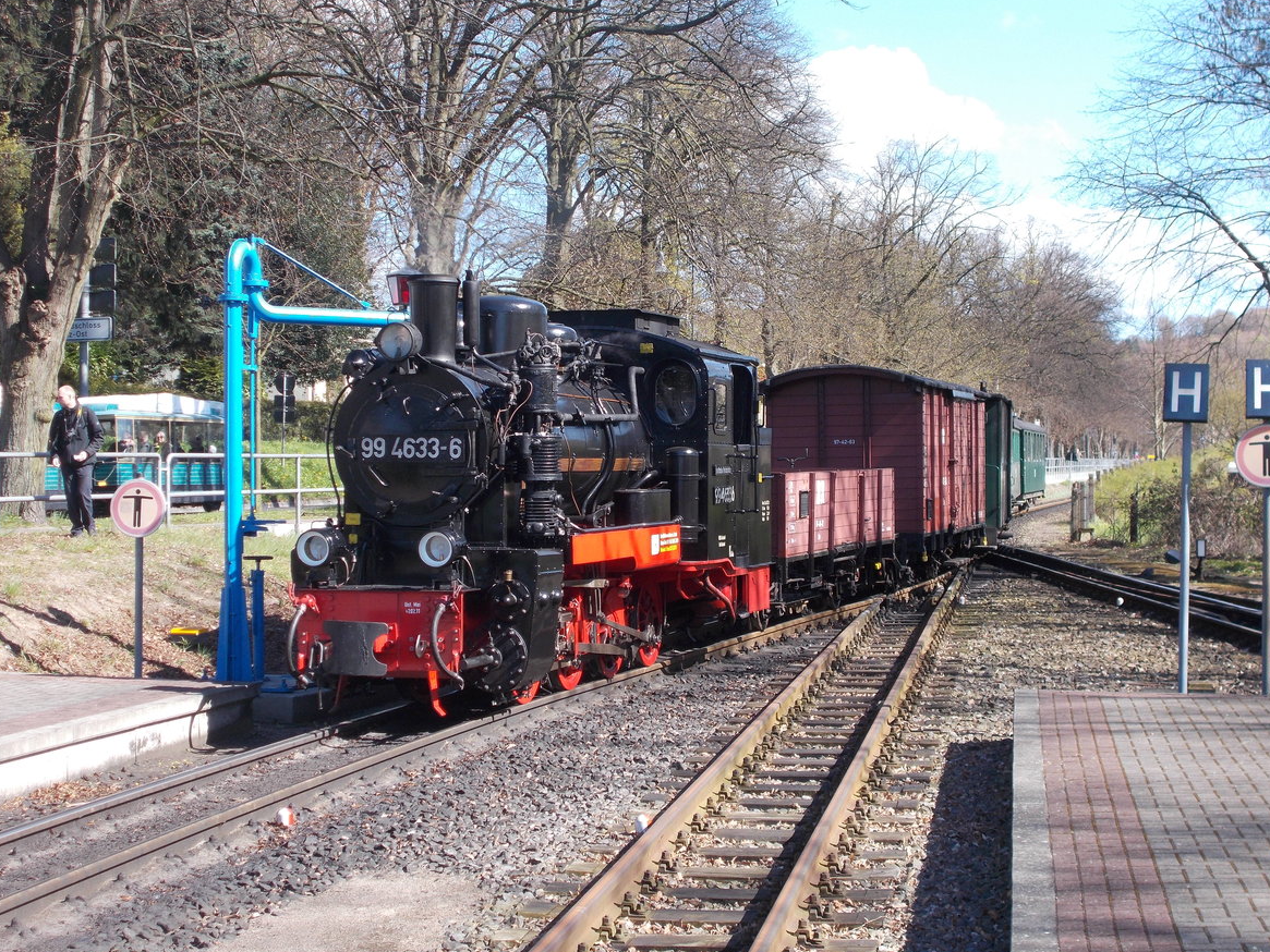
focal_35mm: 68
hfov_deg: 28.6
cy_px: 474
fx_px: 2495
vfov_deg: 21.6
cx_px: 629
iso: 80
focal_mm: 11.8
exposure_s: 1/125
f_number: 5.3
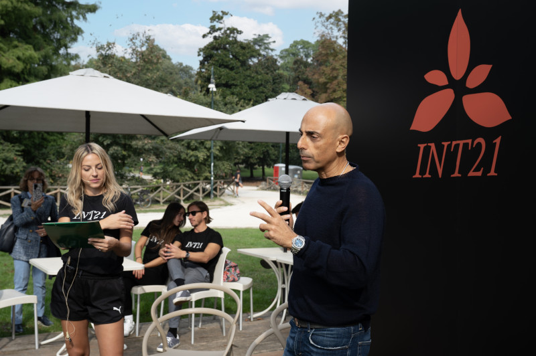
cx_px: 268
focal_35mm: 40
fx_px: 595
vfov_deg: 33.3
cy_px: 178
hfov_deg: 48.5
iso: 100
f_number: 7.1
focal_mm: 40
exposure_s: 1/160
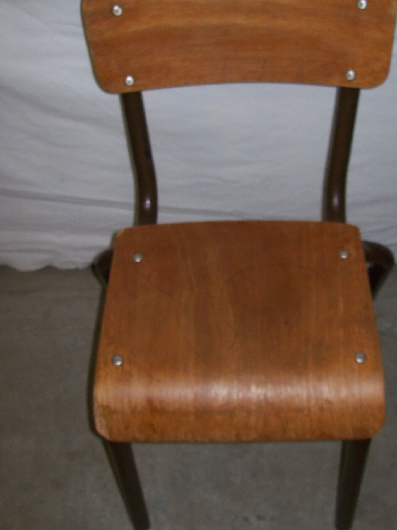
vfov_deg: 35.4
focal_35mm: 54
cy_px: 203
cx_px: 228
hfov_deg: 27.0
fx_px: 826
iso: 80
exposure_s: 1/64
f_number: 2.7
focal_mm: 6
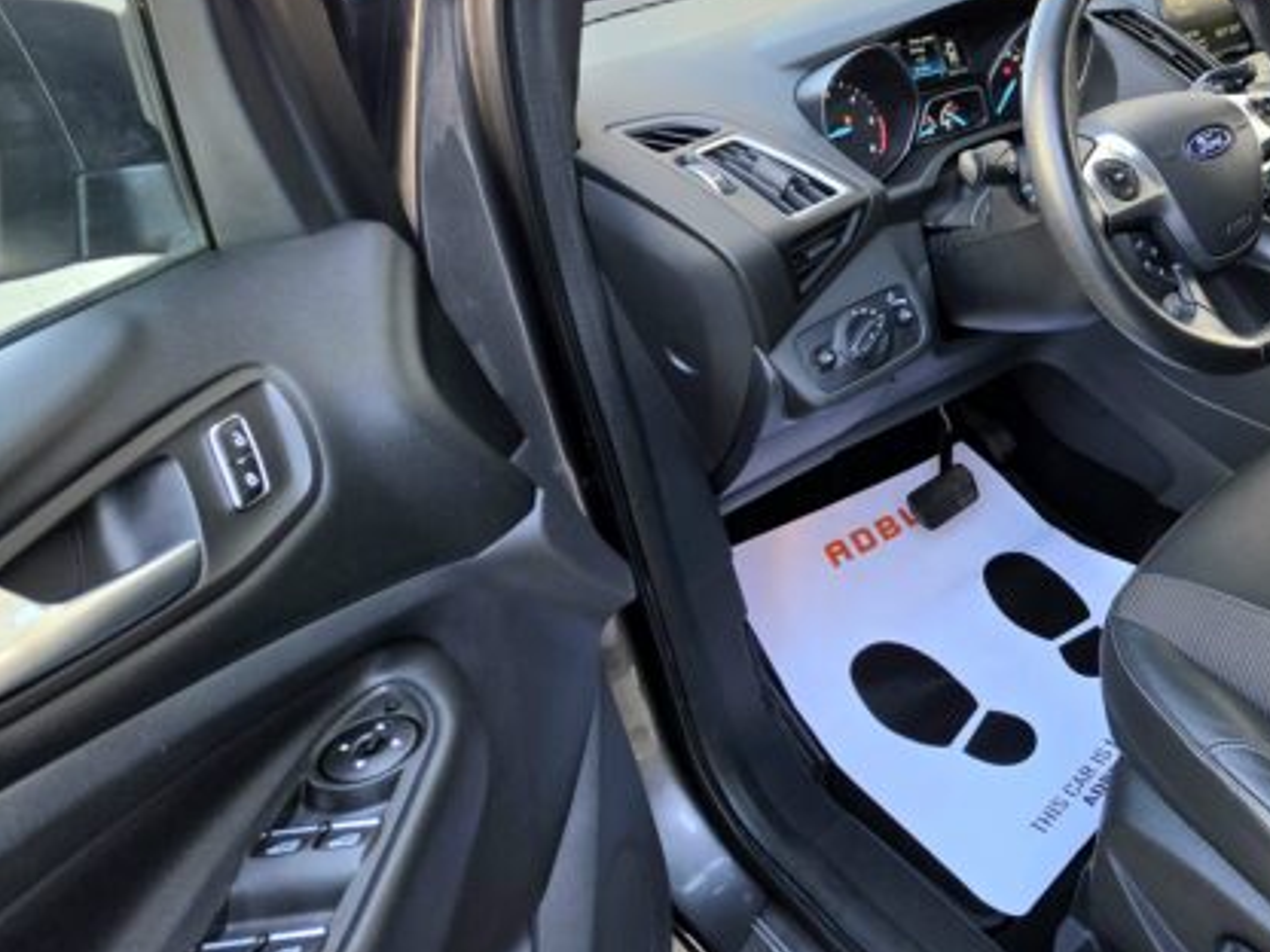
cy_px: 235
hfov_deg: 58.4
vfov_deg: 52.4
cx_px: 1163
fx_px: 917
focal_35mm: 25
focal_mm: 2.2
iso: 25
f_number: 1.9
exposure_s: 1/101
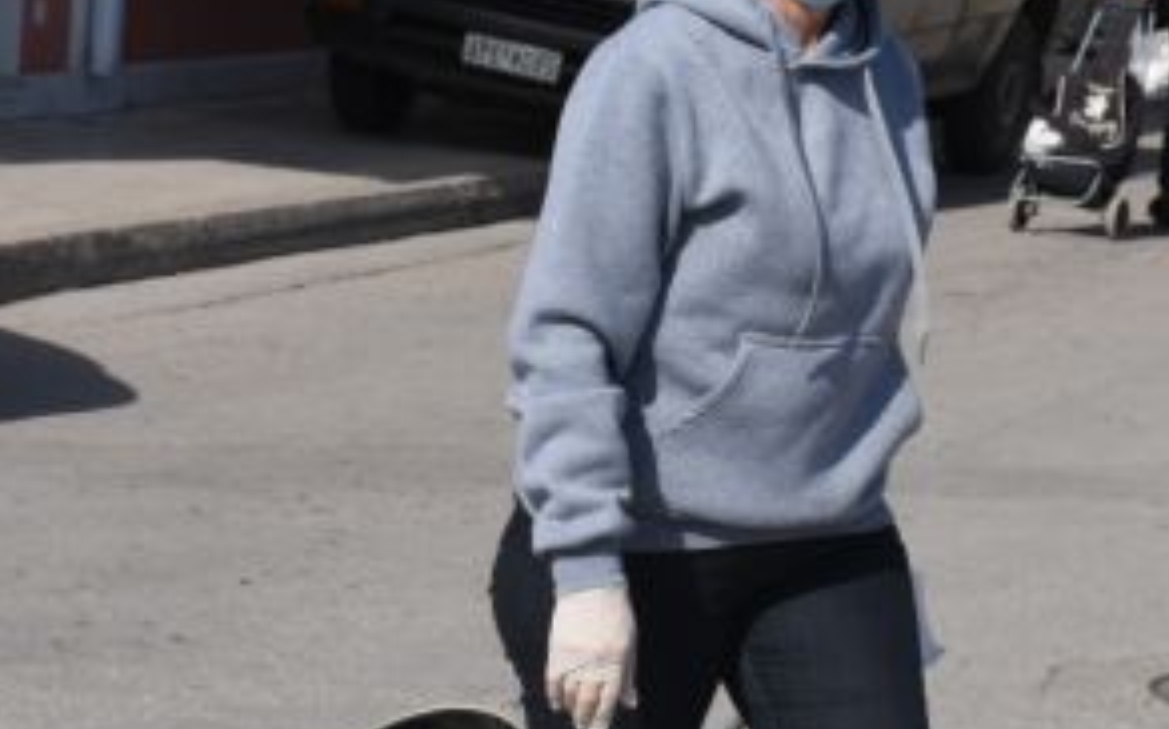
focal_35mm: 188
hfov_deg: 11.1
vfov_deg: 7.0
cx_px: 817
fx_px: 5985
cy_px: 354
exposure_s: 1/1600
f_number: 10
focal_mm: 56
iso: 500
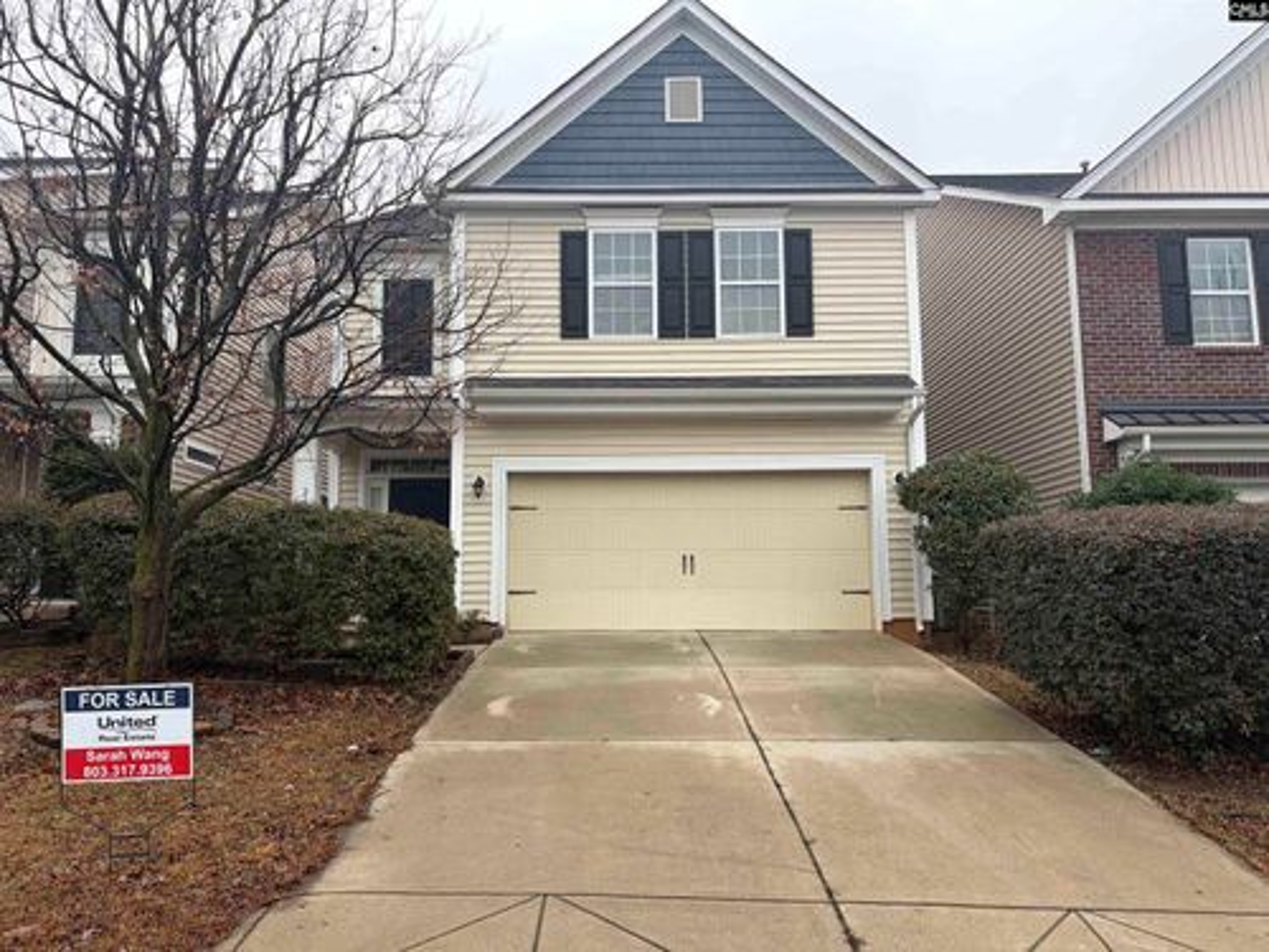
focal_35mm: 26
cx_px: 634
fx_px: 953
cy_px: 476
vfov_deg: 53.1
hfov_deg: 67.3
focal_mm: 5.96
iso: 64
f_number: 1.6
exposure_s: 1/350
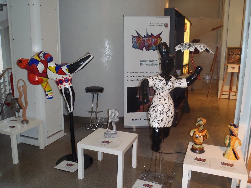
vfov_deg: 46.8
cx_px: 126
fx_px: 218
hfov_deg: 60.0
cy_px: 94
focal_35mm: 30
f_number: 4.1
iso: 250
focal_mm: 5.4
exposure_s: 1/30
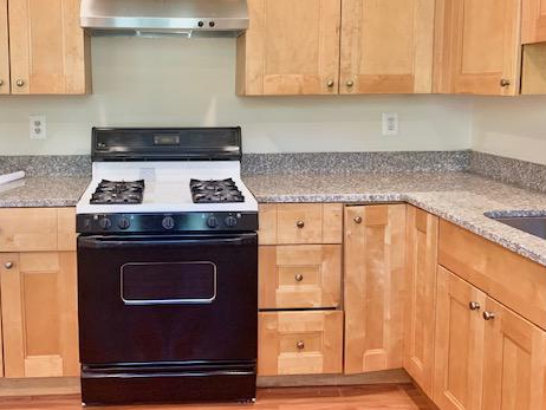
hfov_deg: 50.7
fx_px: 568
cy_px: 150
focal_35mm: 36
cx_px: 200
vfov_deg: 39.4
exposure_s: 1/60
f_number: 1.8
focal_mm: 4.25
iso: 200
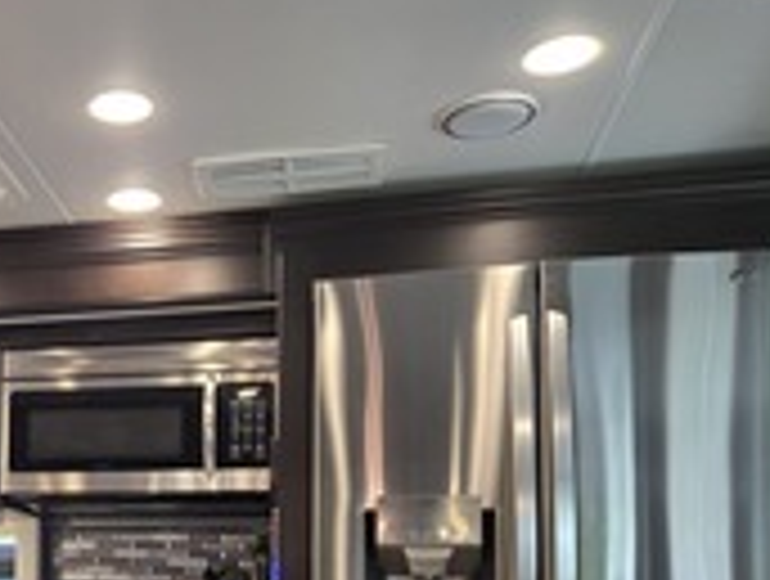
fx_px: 1048
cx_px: 68
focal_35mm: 47
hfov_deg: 37.5
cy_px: 533
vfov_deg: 29.6
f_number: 1.8
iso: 125
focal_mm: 5.4
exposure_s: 1/50
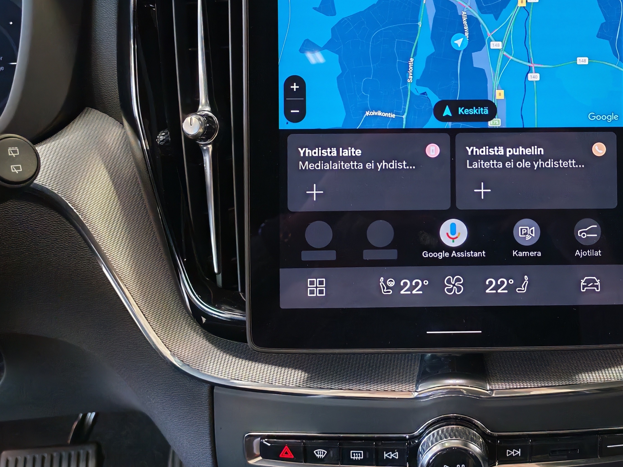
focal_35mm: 45
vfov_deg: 31.9
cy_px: 153
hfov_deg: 41.3
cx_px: 439
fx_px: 810
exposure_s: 1/100
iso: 1378
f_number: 1.9
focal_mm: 6.12
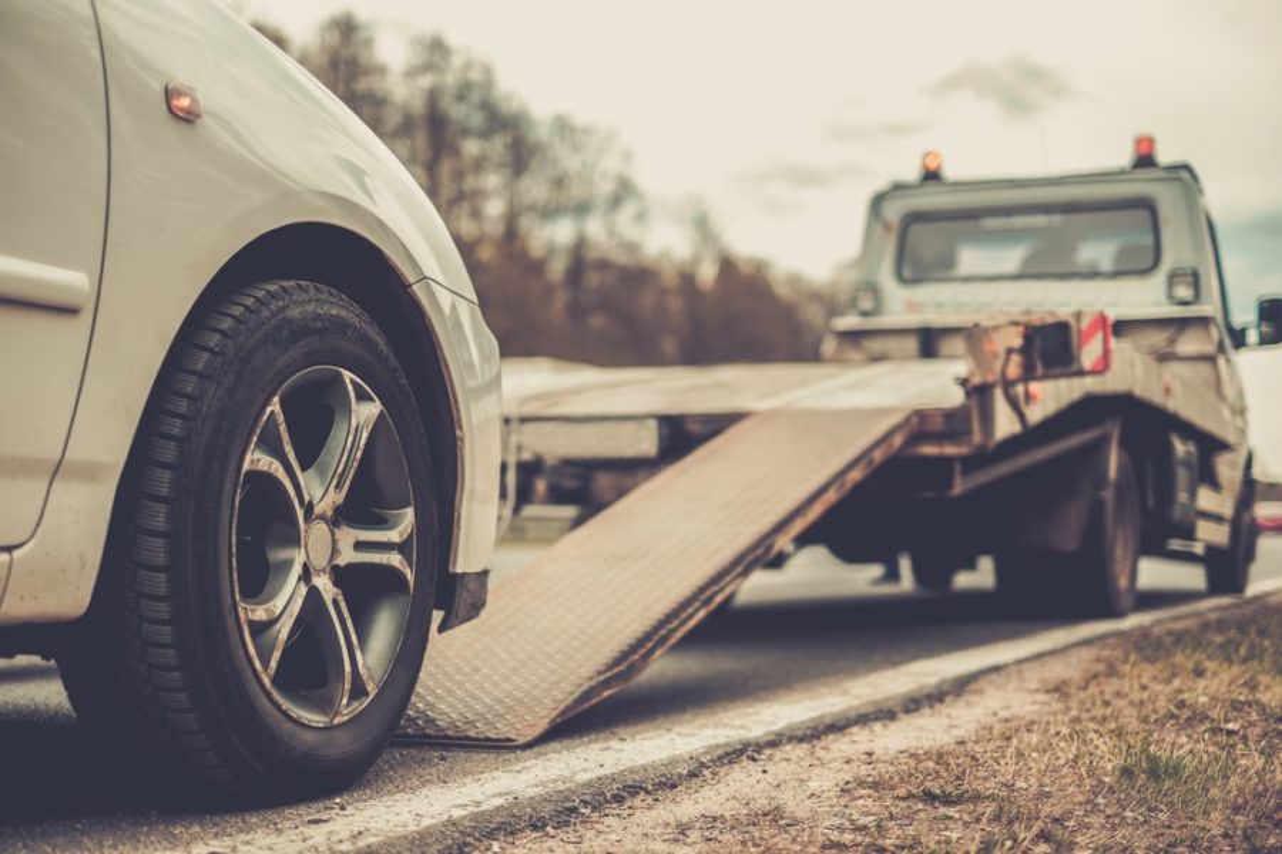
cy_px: 427
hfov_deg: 37.5
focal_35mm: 53
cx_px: 641
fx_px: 1887
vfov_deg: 25.5
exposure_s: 1/2400
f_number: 1.4
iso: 200
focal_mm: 35
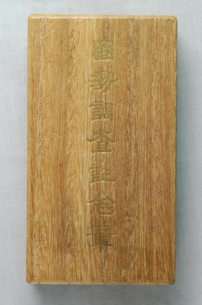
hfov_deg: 15.1
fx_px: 759
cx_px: 101
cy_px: 152
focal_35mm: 90
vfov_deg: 22.6
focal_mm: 60
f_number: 8
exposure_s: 1/15
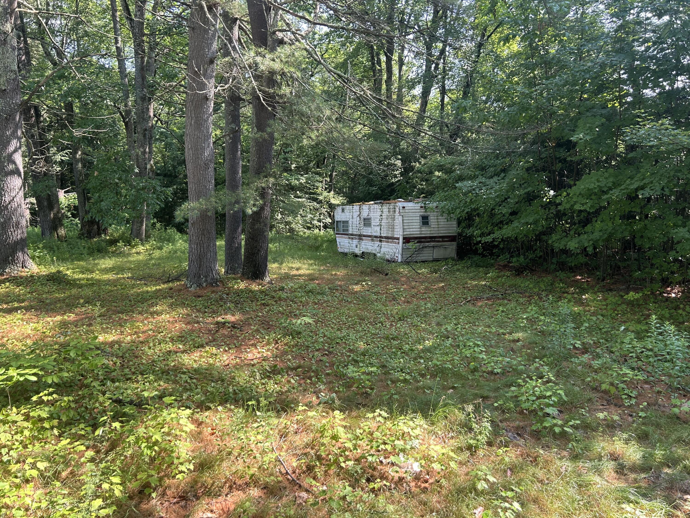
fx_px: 518
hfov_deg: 67.3
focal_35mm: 26
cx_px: 345
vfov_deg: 53.1
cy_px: 259
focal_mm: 5.7
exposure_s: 1/225
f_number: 1.5
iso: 40
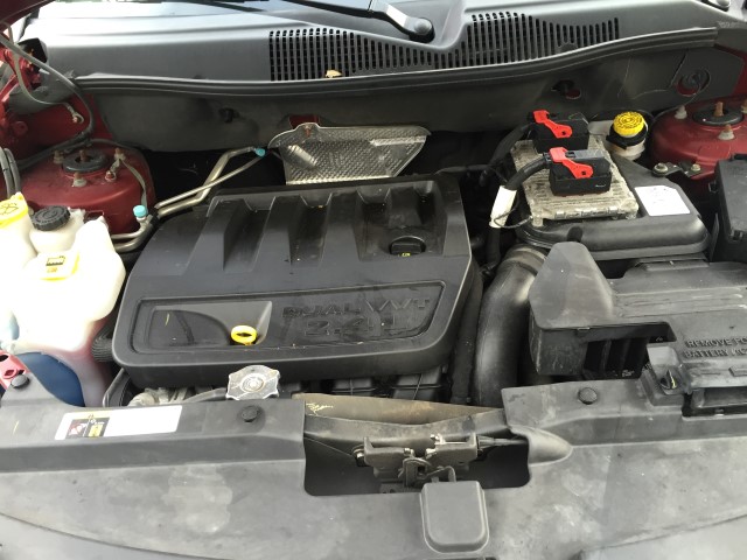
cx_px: 374
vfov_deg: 48.2
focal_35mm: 29
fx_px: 626
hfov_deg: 61.7
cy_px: 280
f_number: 2.2
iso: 32
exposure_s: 1/40
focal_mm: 4.15
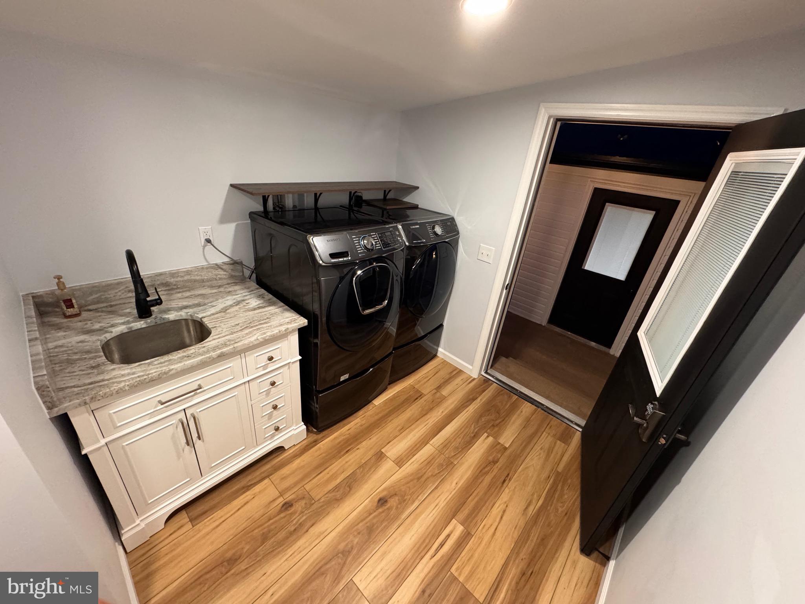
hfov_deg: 102.1
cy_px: 302
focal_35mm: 14
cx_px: 402
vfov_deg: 85.7
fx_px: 326
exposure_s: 1/60
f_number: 2.2
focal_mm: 2.22
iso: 500
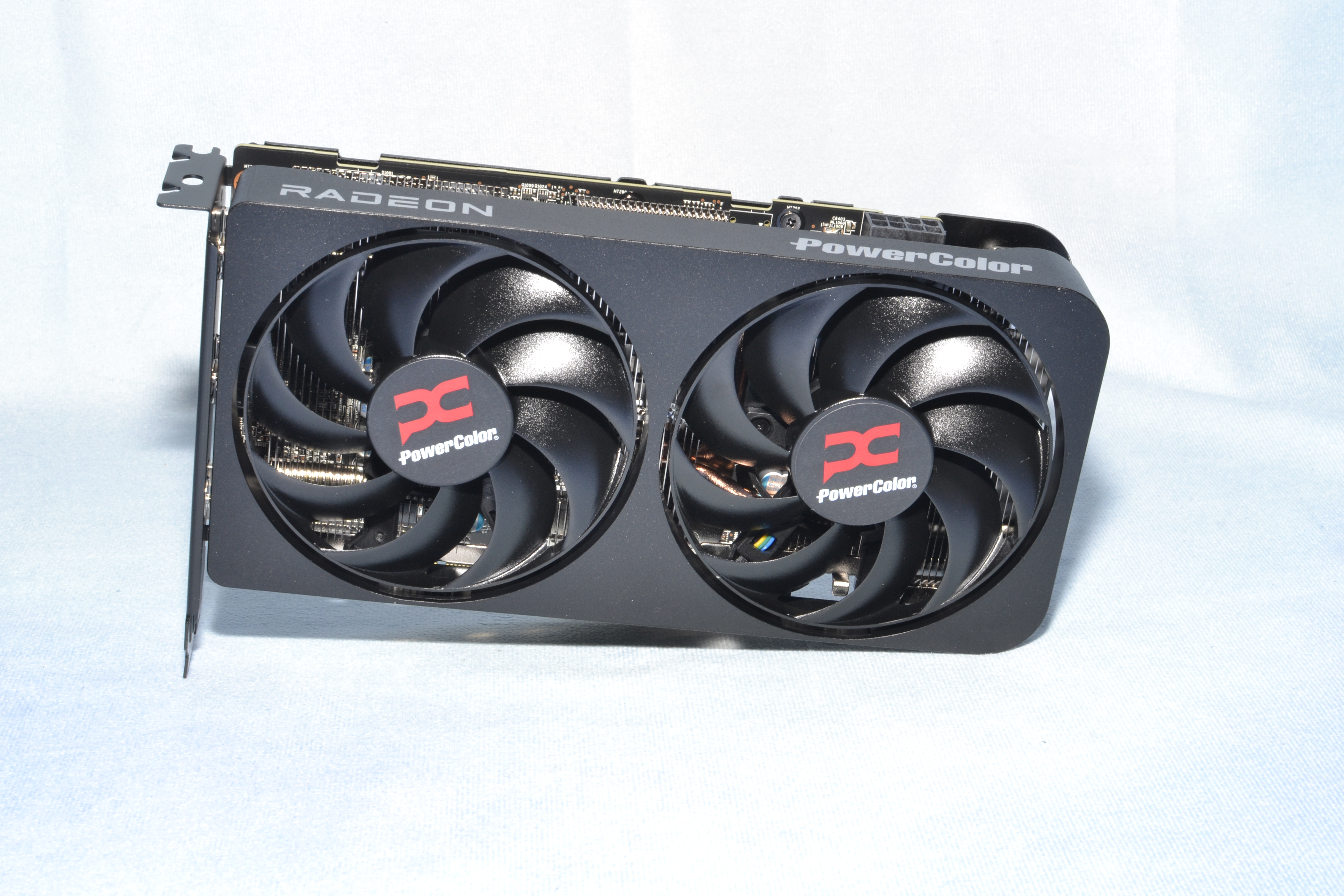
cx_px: 639
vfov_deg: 23.6
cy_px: 417
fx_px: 2148
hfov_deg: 34.7
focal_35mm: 58
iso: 400
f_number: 14
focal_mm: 35
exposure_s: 1/80
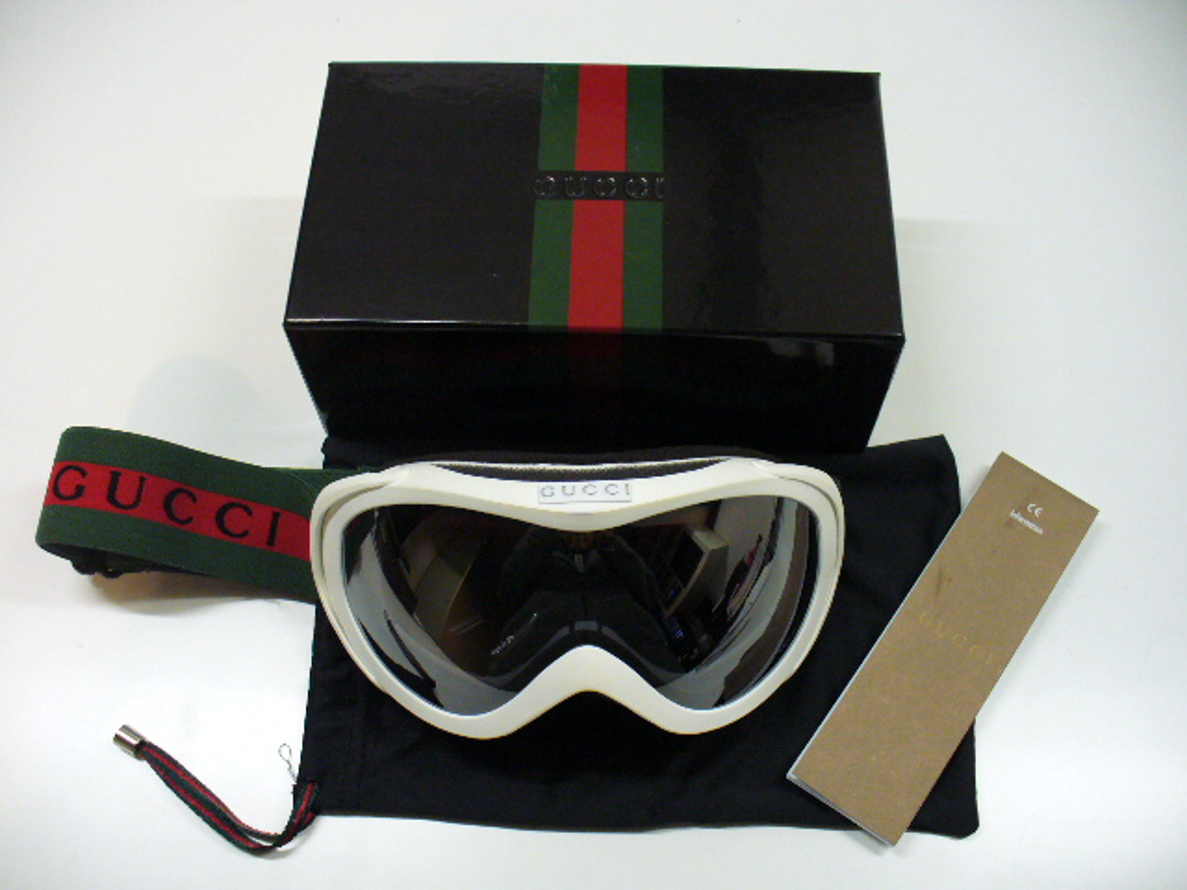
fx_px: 1269
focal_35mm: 37
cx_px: 594
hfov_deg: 50.1
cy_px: 445
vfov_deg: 38.7
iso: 200
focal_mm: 6.1
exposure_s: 1/25
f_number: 2.8
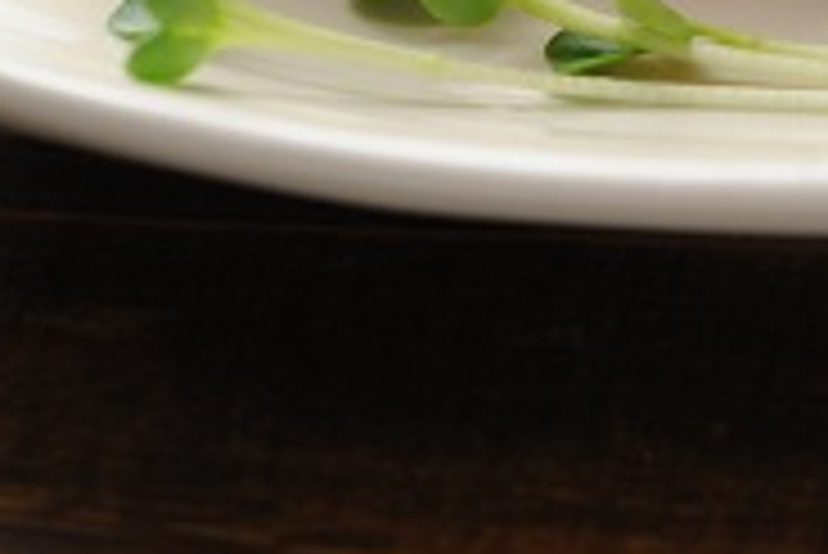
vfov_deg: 6.5
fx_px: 4788
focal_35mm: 208
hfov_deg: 9.5
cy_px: -358
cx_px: 1346
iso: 200
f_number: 6.7
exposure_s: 1/15
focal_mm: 60
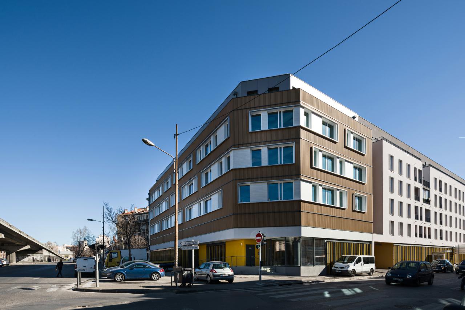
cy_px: 155
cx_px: 232
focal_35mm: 19
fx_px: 245
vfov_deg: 64.6
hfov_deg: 86.9
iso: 100
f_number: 9
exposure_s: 1/160
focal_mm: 19
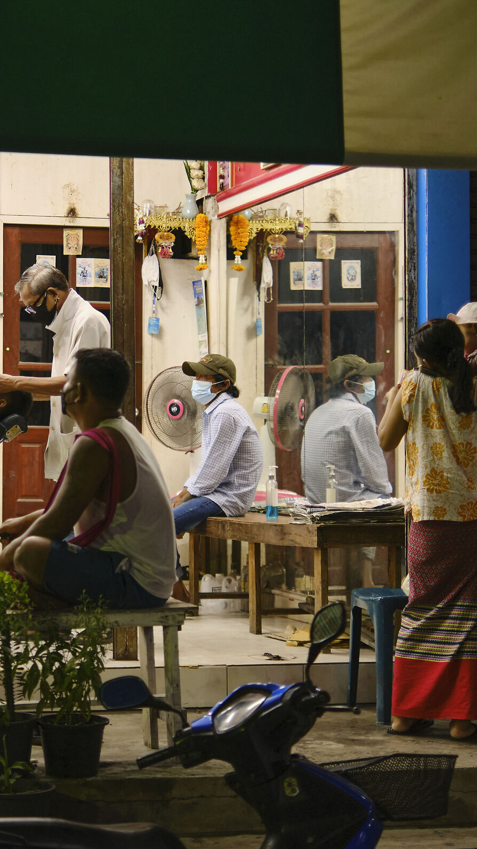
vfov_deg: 25.3
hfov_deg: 14.3
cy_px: 422
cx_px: 64
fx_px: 1889
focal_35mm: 84
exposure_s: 1/125
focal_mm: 35
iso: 1000
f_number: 1.4
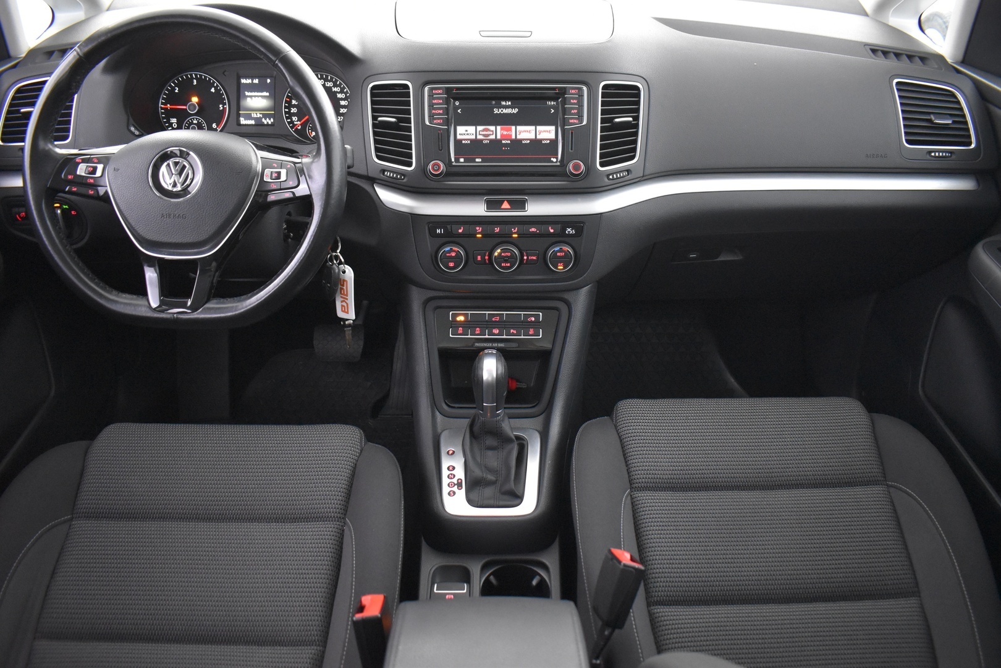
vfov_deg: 47.9
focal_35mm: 27
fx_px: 751
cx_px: 500
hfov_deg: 67.4
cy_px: 334
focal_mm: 18
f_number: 3.5
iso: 3200
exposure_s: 1/10
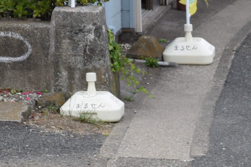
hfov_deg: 9.3
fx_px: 1513
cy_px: -149
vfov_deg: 6.2
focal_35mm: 217
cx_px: -110
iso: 400
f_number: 8
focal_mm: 36
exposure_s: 1/250
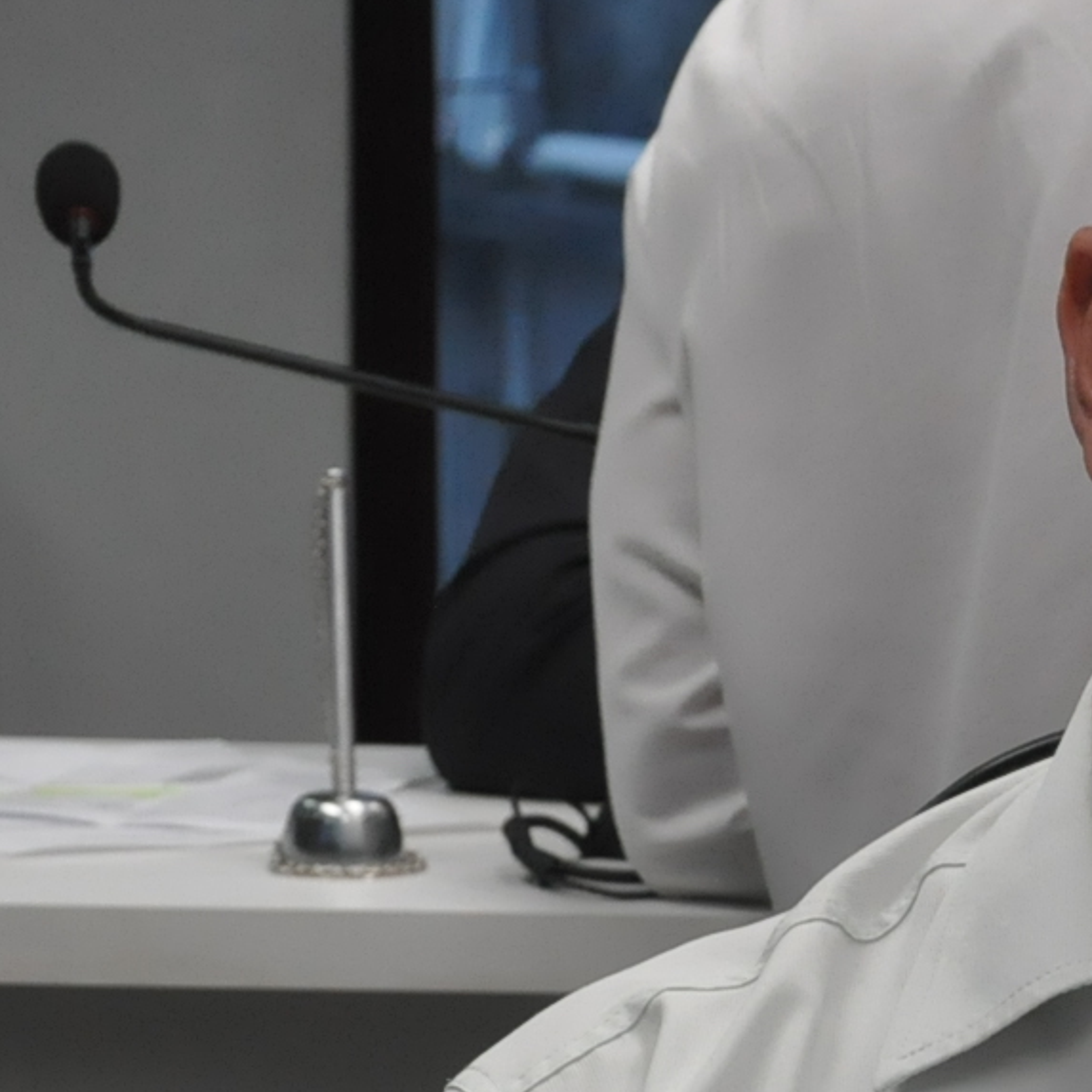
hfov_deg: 8.6
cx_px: 1445
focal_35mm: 200
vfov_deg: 8.7
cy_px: 955
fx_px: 7138
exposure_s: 1/200
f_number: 7.1
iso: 2000
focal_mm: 42
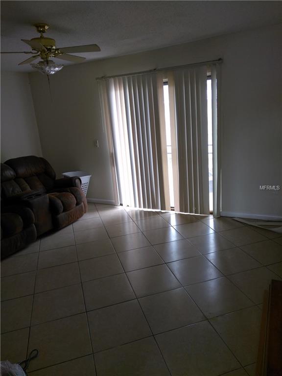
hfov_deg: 66.0
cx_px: 141
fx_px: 217
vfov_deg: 81.7
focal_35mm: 20
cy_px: 188
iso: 123
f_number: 2.2
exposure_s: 1/30
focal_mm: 3.46
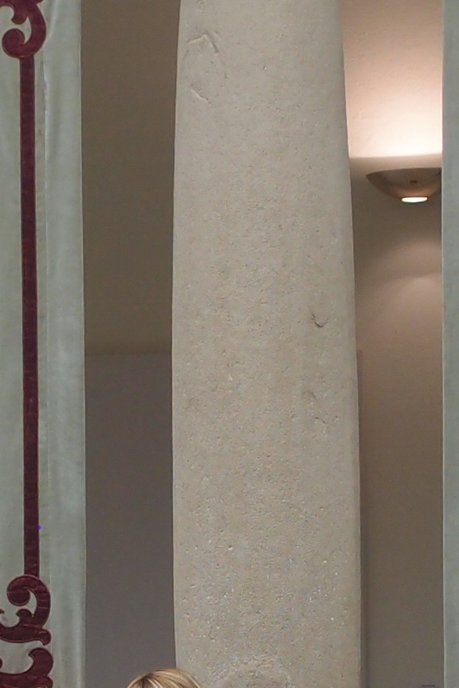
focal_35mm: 220
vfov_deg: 9.2
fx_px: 4205
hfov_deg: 6.2
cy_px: 844
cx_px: 147
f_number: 2.2
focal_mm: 10.83
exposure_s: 1/125
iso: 100
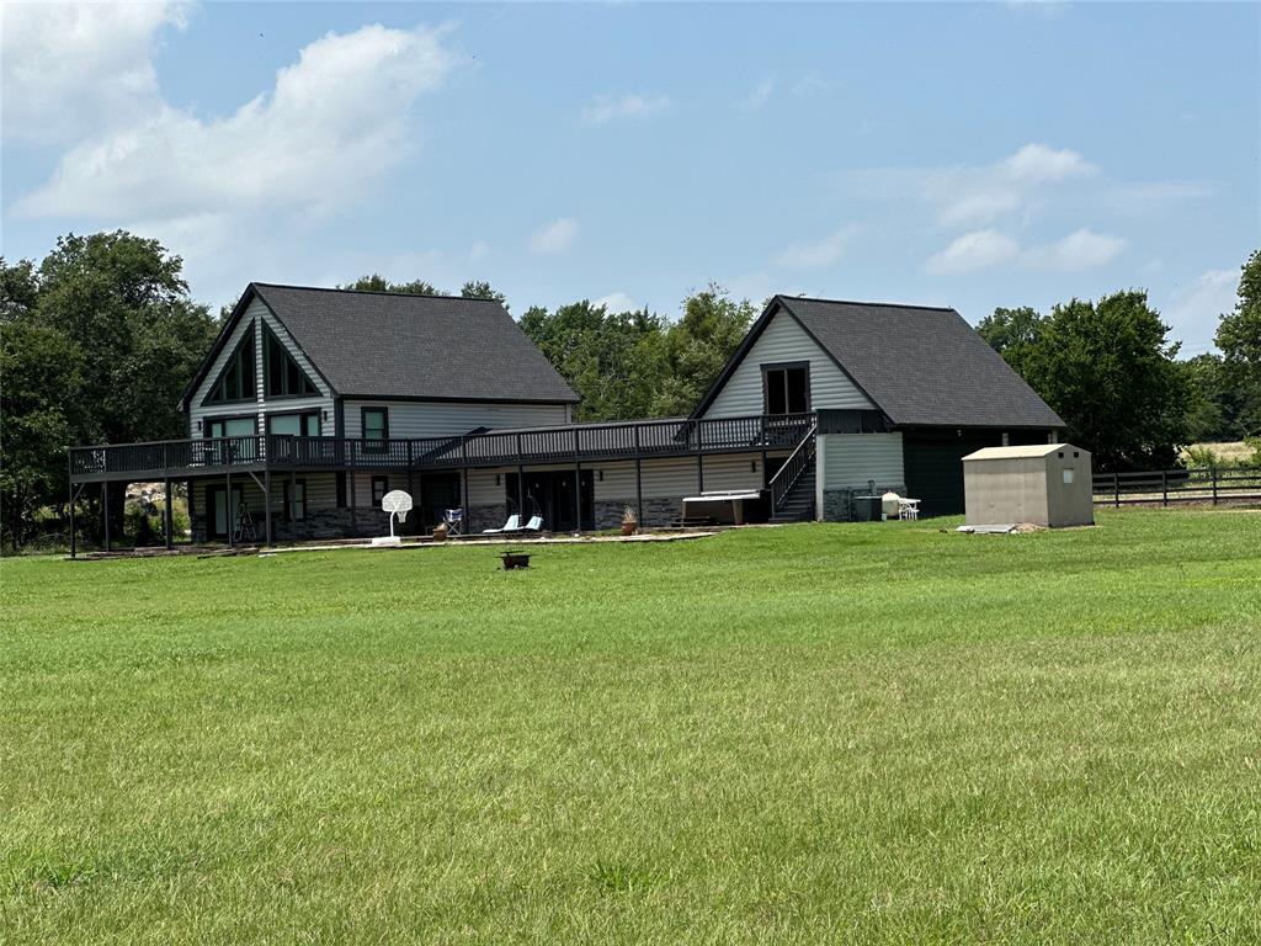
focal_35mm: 77
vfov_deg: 19.1
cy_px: 473
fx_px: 2805
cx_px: 630
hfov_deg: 25.3
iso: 32
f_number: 2.8
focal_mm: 9
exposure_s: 1/847
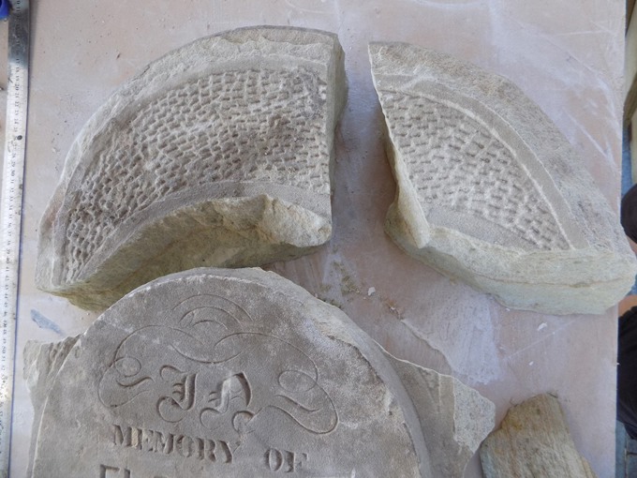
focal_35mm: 23
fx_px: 423
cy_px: 239
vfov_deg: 58.9
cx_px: 318
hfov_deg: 73.9
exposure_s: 1/30
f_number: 3.1
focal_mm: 4
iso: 125
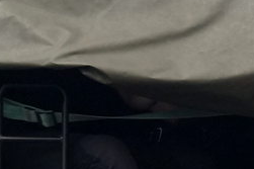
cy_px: 302
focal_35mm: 319
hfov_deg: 6.4
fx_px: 2249
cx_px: 365
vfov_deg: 4.3
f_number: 6.3
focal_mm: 50
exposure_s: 1/1000
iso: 640
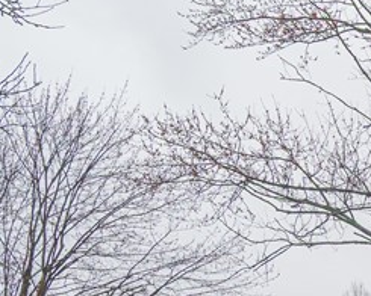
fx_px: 1416
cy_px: 505
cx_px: 797
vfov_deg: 11.3
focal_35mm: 129
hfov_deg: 12.6
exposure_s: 1/1000
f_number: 9
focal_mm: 31
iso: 1000
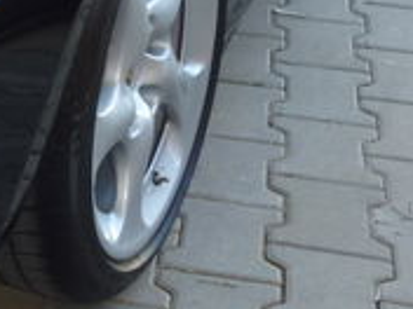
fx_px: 1300
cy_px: -63
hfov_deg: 15.2
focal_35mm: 109
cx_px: -371
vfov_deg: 13.2
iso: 80
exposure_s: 1/40
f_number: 3.3
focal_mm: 4.5
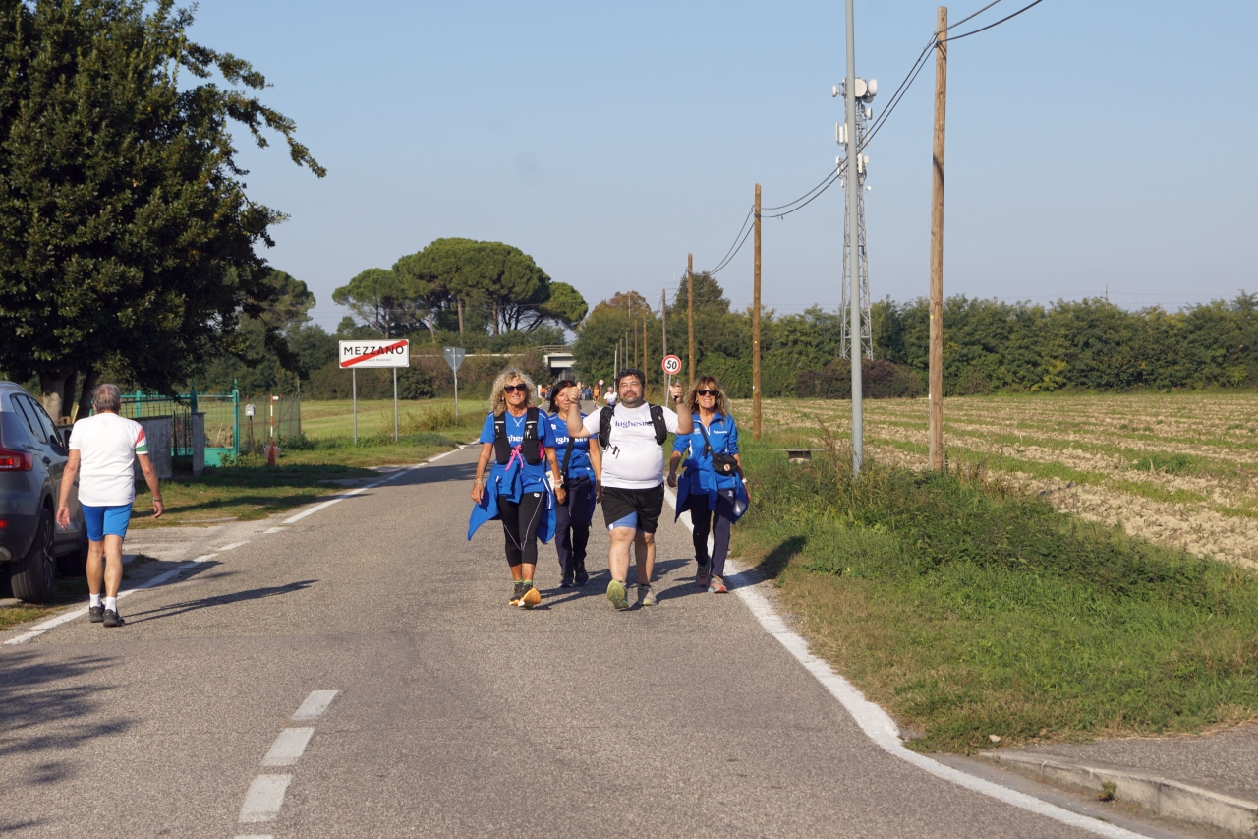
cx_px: 629
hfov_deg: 24.6
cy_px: 420
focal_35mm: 82
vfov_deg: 16.5
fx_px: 2882
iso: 100
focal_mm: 55
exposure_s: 1/250
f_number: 9
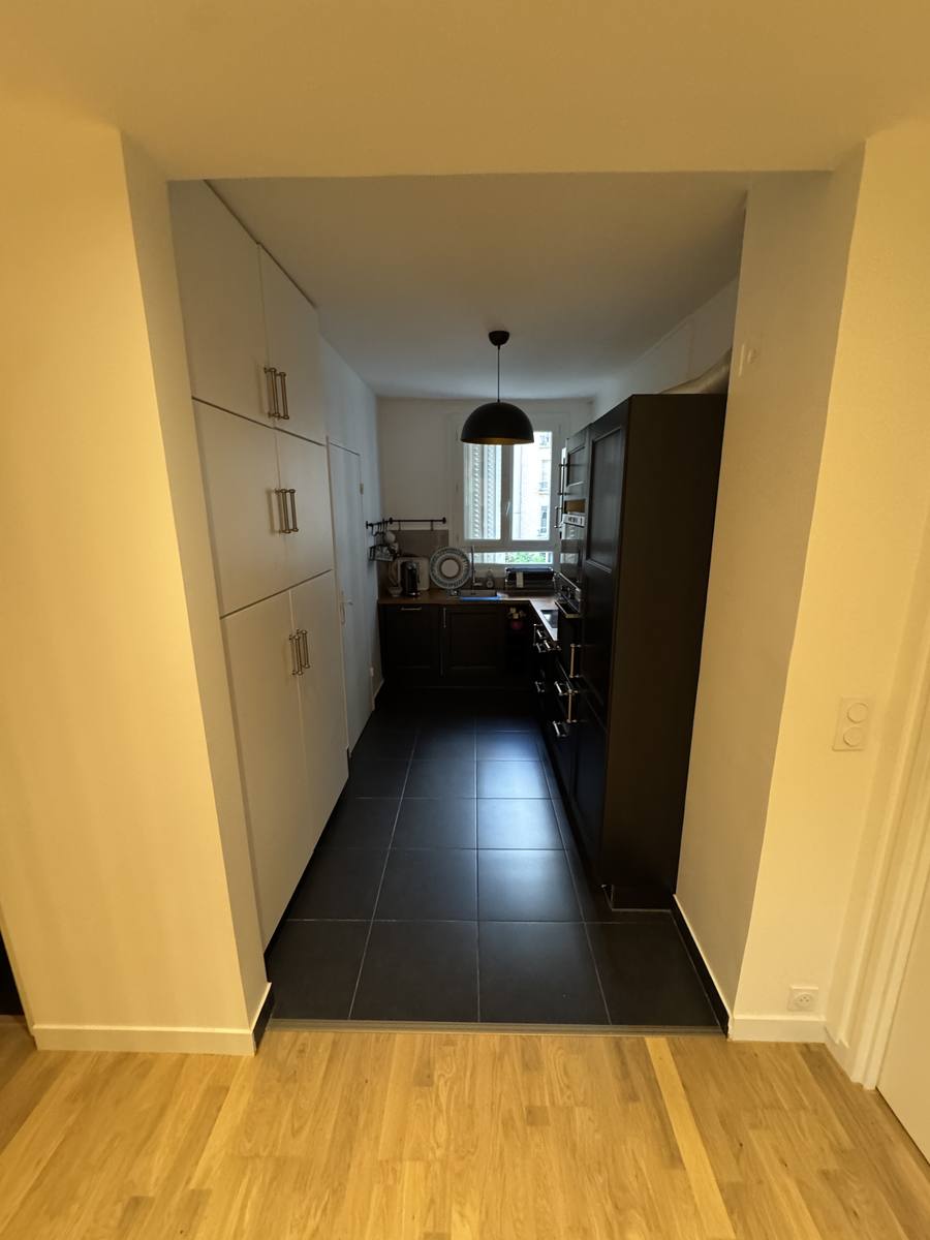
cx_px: 465
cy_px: 620
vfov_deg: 102.1
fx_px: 502
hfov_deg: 85.7
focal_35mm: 14
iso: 800
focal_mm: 2.22
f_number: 2.2
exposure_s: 1/50
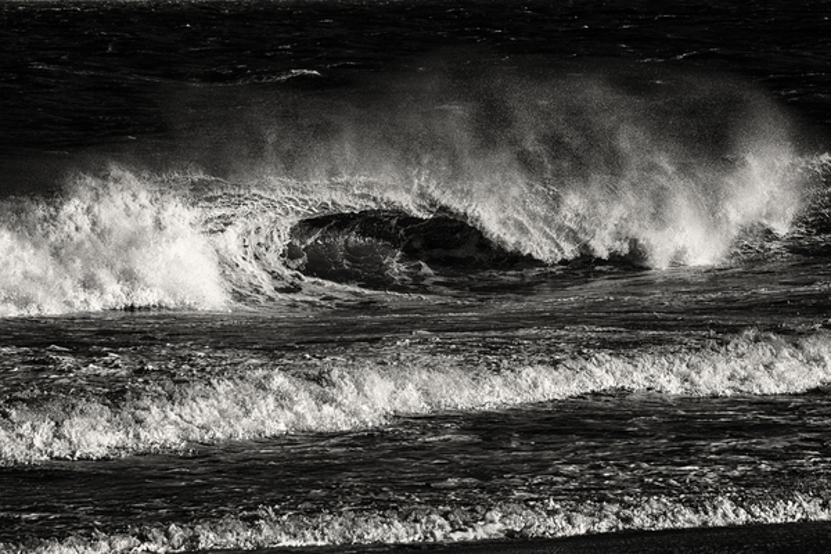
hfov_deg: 7.2
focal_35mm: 285
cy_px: 277
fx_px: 6578
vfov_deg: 4.8
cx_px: 416
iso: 100
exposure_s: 1/1250
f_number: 11
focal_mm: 190
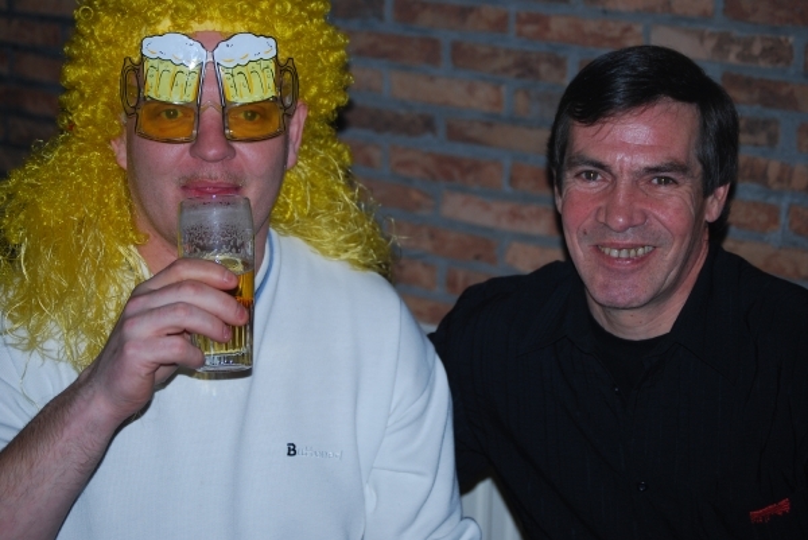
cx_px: 404
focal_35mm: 99
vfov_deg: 13.8
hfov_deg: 20.6
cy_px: 270
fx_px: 2224
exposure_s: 1/60
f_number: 4.2
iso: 200
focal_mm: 66
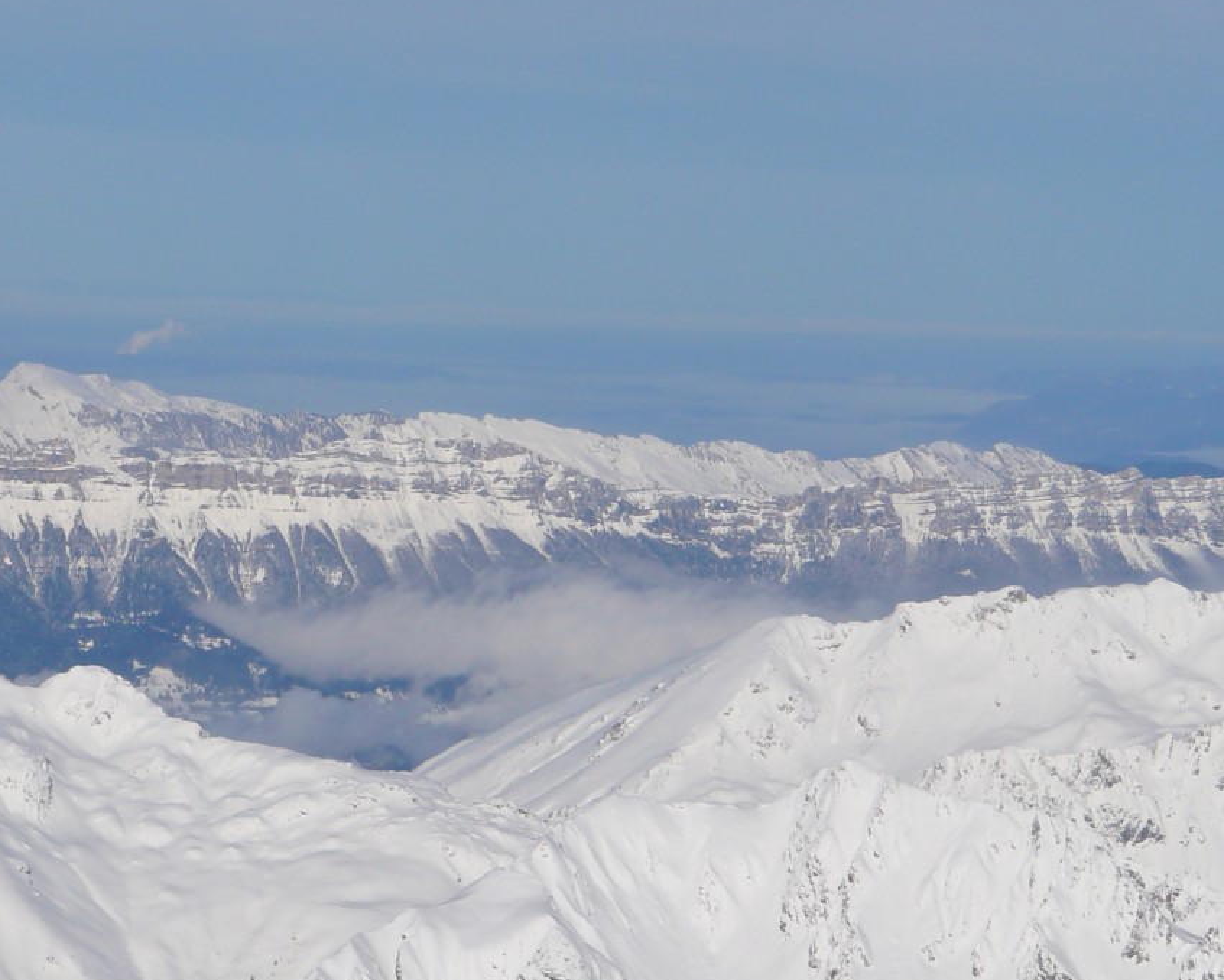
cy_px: 539
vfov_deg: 7.7
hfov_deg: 9.6
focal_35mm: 202
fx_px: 7319
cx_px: 415
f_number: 6.3
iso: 80
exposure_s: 1/800
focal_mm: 20.4
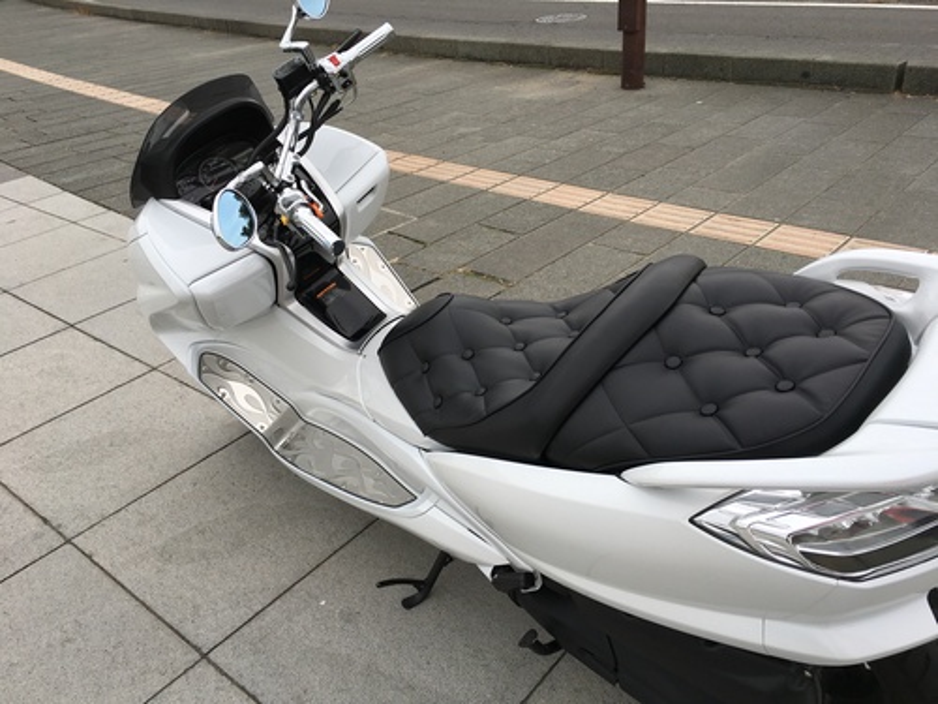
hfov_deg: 61.7
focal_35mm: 29
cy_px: 352
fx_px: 786
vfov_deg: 48.2
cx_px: 469
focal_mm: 4.15
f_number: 2.2
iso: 25
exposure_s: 1/407
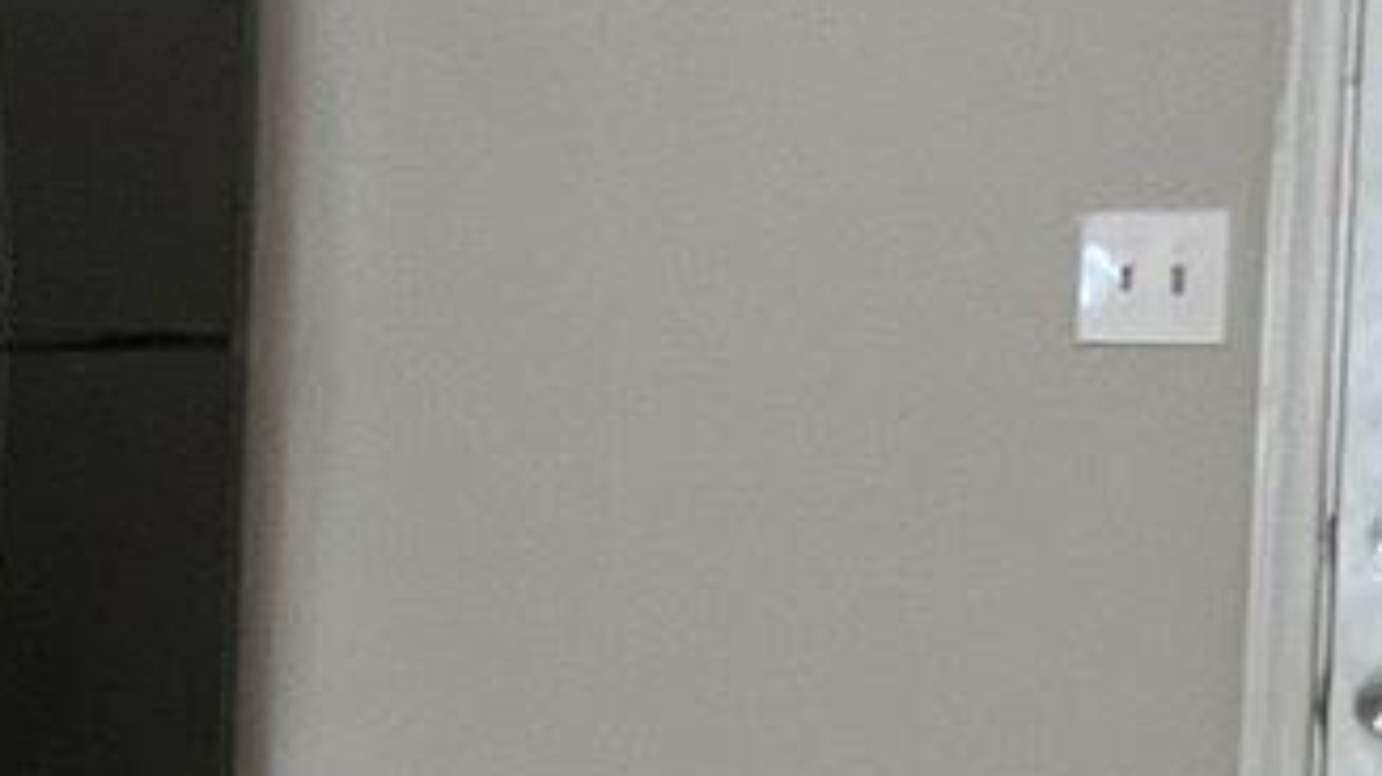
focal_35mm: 89
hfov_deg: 20.0
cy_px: 488
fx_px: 3260
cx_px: -797
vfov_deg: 13.6
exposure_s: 1/60
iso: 250
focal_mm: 1.57
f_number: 1.8
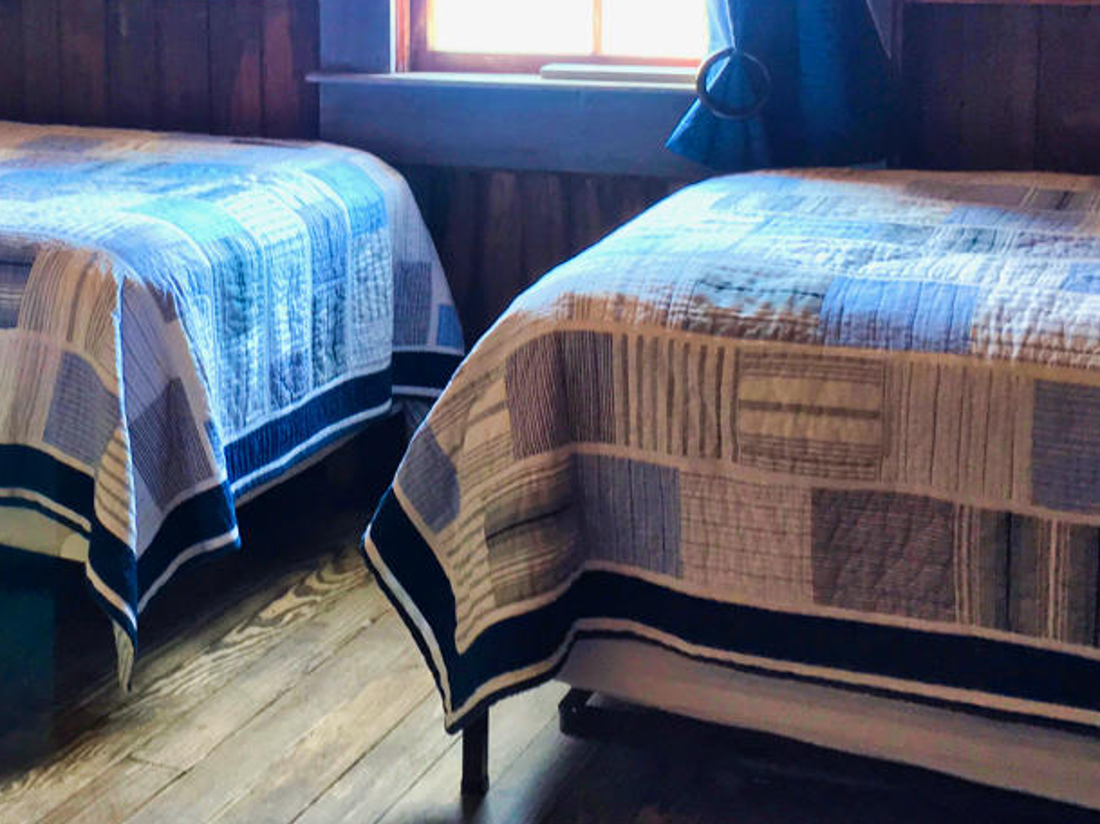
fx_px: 1937
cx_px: 253
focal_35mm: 61
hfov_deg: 31.1
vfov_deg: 23.5
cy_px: 108
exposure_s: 1/30
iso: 80
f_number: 2.2
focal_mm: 4.15
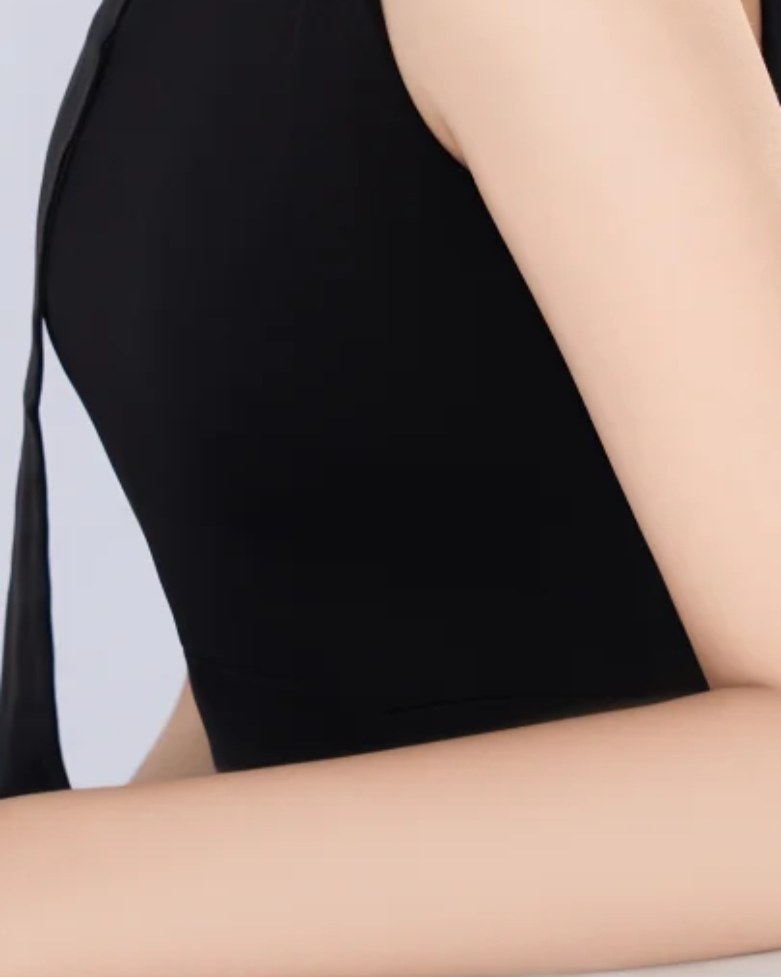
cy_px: -195
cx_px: 378
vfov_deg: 12.6
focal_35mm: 150
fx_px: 4338
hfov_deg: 10.3
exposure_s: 1/160
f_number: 7.1
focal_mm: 50
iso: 160
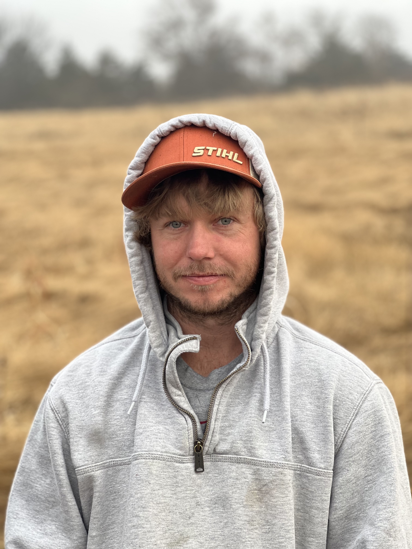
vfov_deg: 25.3
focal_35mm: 77
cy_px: 274
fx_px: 1222
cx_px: 206
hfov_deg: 19.1
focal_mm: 9
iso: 64
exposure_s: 1/121
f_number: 2.8
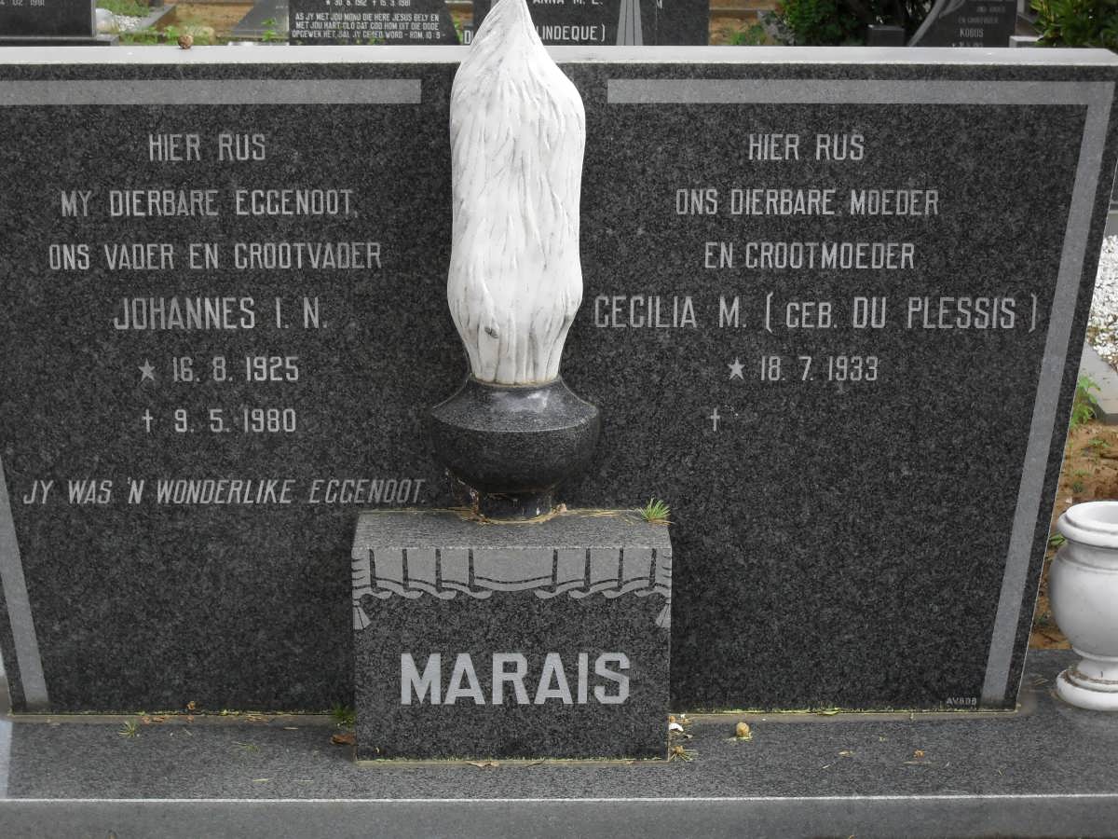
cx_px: 559
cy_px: 420
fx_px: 2487
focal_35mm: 77
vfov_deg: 19.1
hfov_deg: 25.3
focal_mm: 13.6
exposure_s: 1/90
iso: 100
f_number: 5
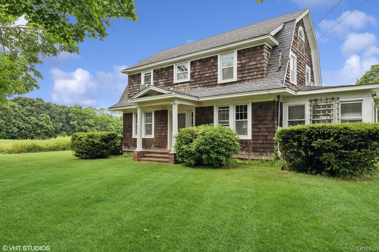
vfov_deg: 57.1
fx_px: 231
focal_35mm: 22
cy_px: 121
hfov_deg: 78.6
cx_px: 198
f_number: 7.1
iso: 200
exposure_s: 1/1000
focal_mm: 14
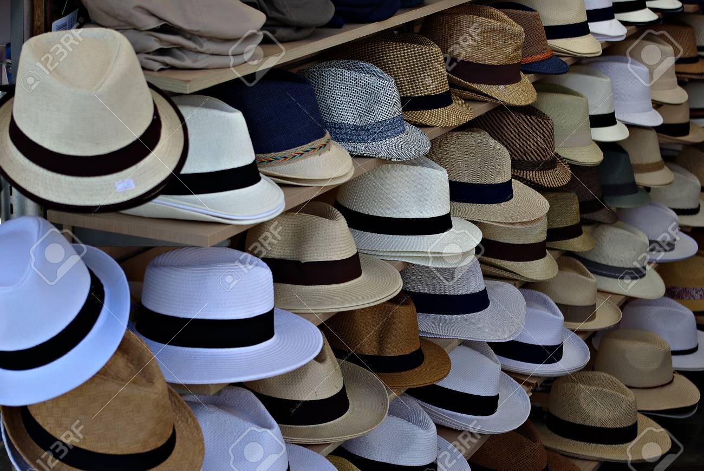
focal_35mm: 82
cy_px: 236
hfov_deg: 24.7
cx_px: 352
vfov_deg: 16.7
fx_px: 1605
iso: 100
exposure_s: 1/100
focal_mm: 55
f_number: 6.3
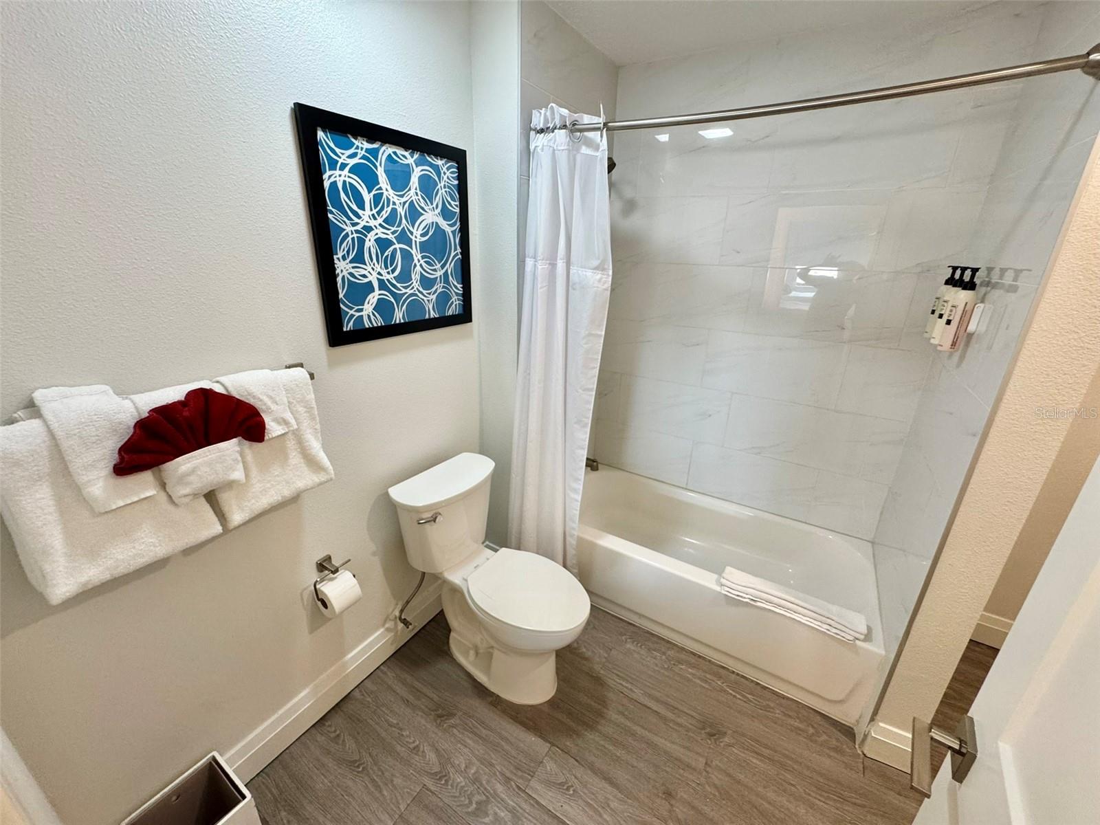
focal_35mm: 14
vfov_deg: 85.7
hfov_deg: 102.1
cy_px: 412
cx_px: 550
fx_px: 445
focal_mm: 2.22
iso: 200
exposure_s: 1/60
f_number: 2.2
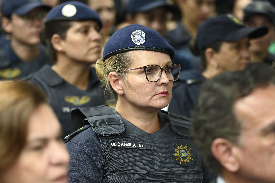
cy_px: 92
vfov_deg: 8.1
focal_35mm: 170
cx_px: 138
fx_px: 1298
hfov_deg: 12.1
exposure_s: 1/200
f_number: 4
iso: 2000
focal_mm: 170
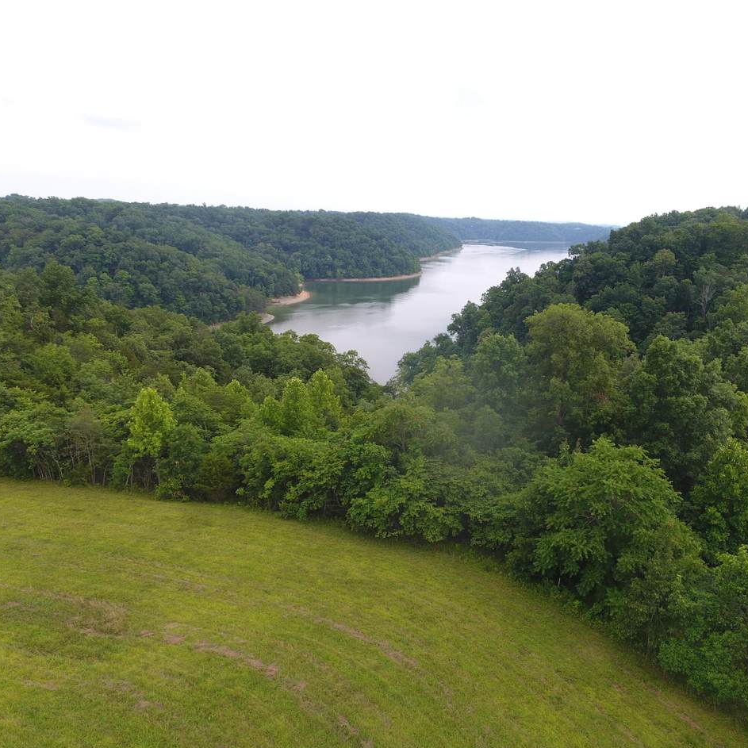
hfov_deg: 64.4
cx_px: 452
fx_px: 587
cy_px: 374
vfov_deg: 65.0
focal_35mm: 24
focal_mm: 3.61
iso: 100
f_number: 2.8
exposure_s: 1/323
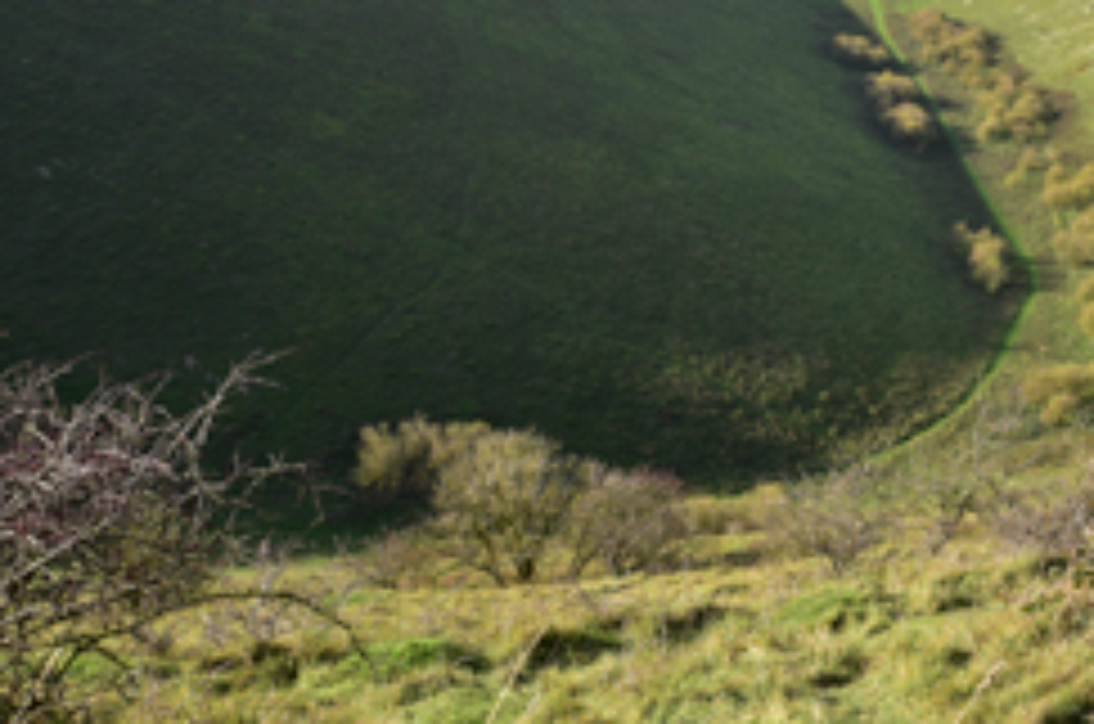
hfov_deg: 30.9
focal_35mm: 63
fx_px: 1911
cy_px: 133
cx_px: 927
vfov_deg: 21.2
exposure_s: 1/40
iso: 160
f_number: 16
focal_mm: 34
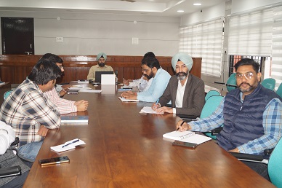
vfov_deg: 36.8
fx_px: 282
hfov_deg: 53.2
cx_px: 141
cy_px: 94
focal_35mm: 36
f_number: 4
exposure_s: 1/160
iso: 500
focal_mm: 24
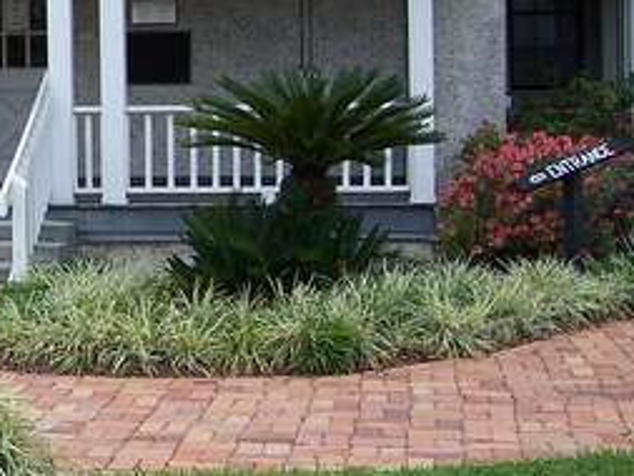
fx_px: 2144
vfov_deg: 12.7
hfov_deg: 16.0
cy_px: 208
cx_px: -188
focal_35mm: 117
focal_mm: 7.8
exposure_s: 1/60
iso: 64
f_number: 2.8
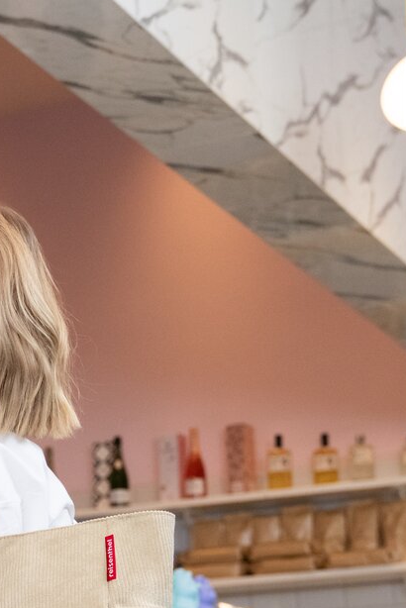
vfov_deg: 16.2
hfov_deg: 10.7
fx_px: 2112
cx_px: -117
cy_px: 523
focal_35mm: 125
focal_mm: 48
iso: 1600
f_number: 5
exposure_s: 1/200
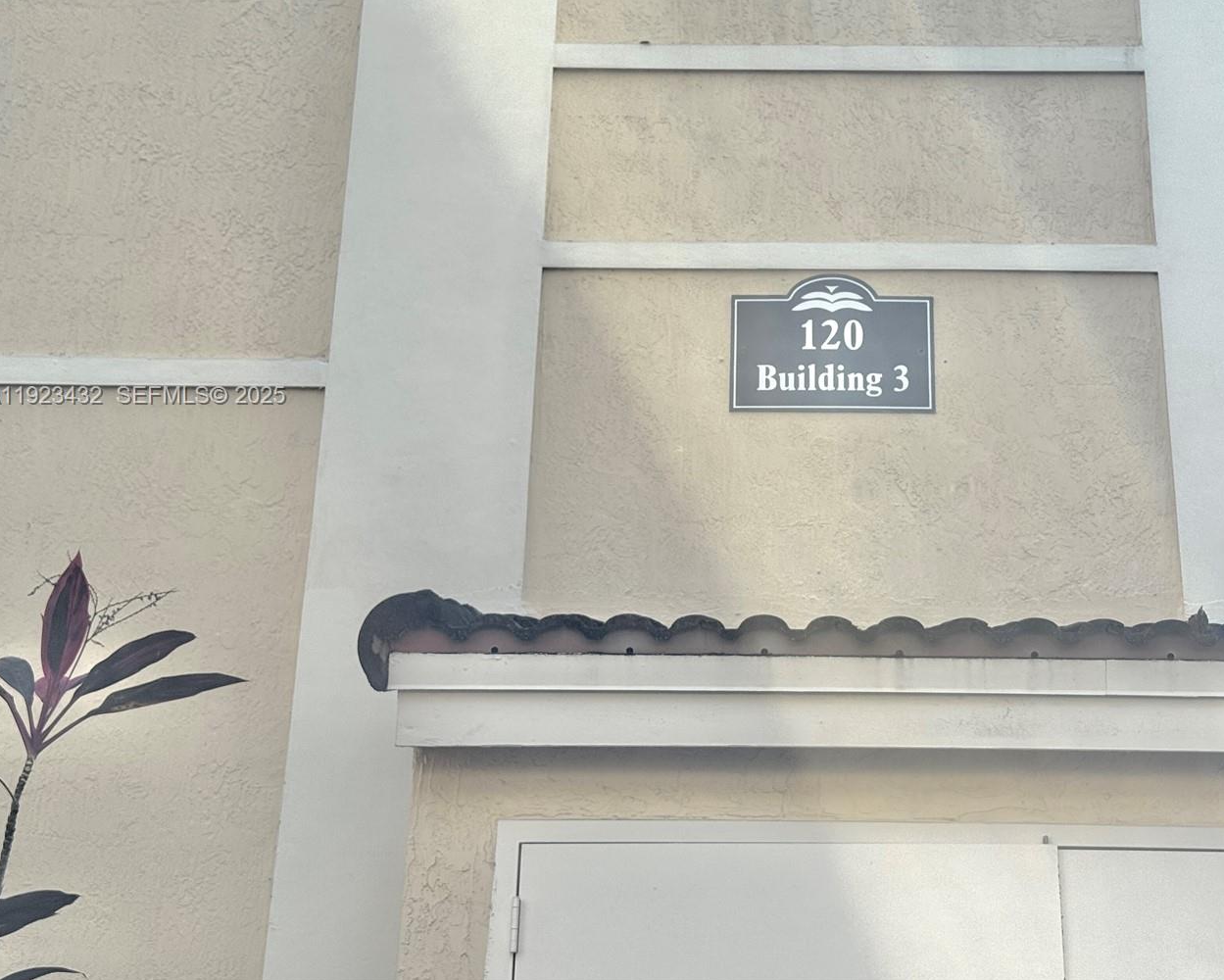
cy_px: 397
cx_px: 764
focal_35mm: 60
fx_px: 2174
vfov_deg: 25.4
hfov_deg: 31.3
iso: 64
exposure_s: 1/1011
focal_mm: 6.76
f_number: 1.78
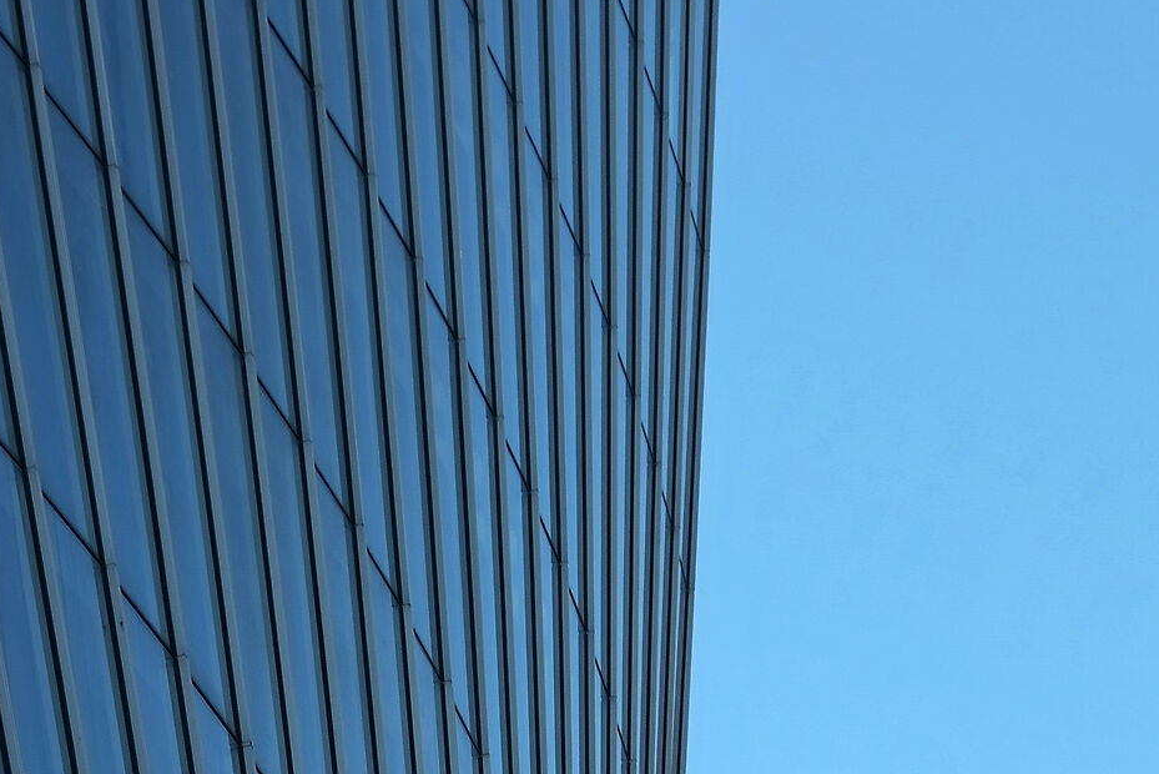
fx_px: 6569
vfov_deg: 6.7
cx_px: 251
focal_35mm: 204
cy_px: 994
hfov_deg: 10.1
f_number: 9
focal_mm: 52.7
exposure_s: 1/140
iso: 200
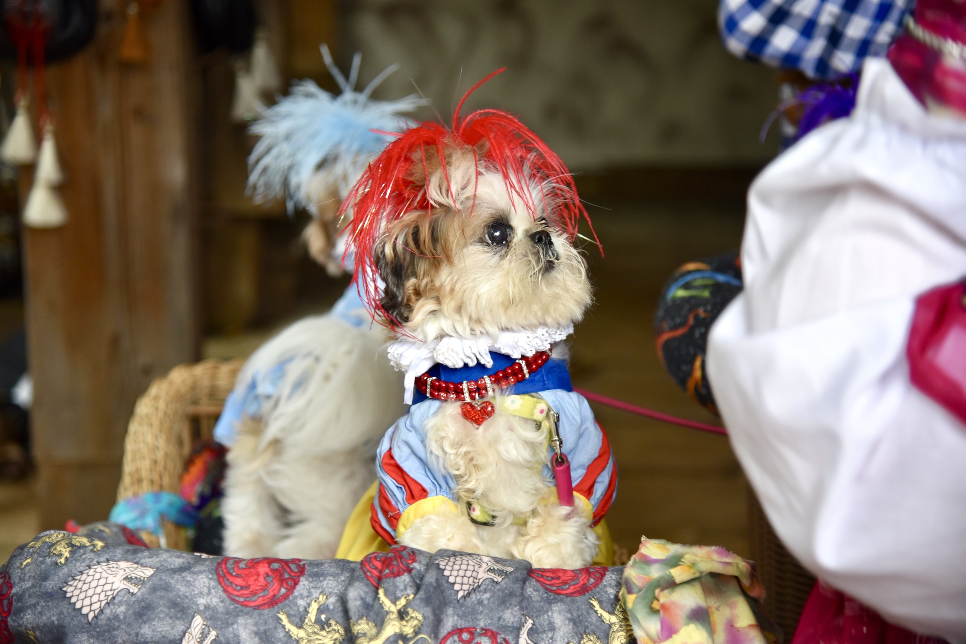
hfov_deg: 26.0
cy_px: 322
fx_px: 2093
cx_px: 483
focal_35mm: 78
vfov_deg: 17.5
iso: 1000
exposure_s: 1/100
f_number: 4
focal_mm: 78
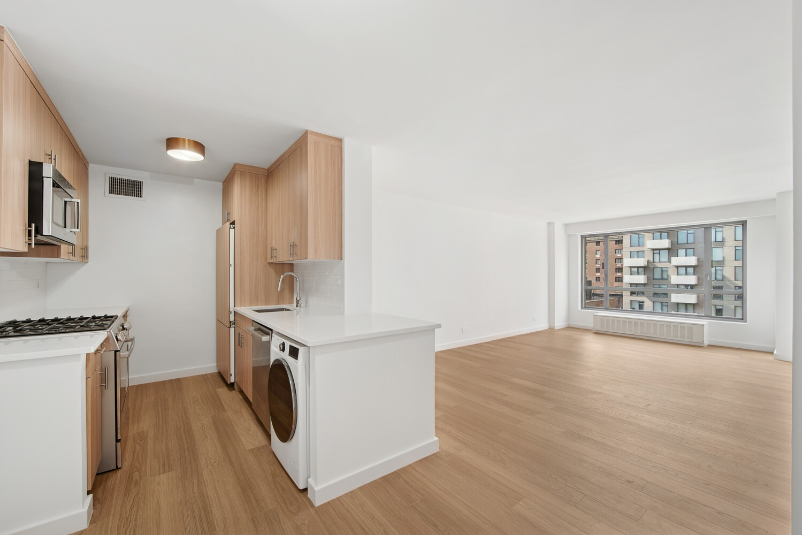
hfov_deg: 104.2
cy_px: 268
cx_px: 401
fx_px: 312
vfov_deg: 81.2
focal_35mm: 14
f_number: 11
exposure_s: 1/2
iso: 100
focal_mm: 14
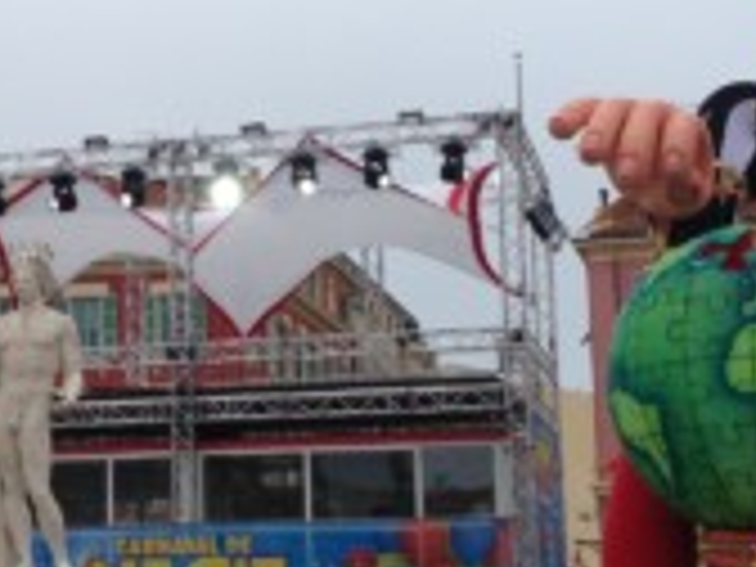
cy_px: 295
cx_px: 63
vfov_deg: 15.1
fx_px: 2140
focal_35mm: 98
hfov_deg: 19.6
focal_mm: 4.13
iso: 50
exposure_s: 1/401
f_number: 2.4
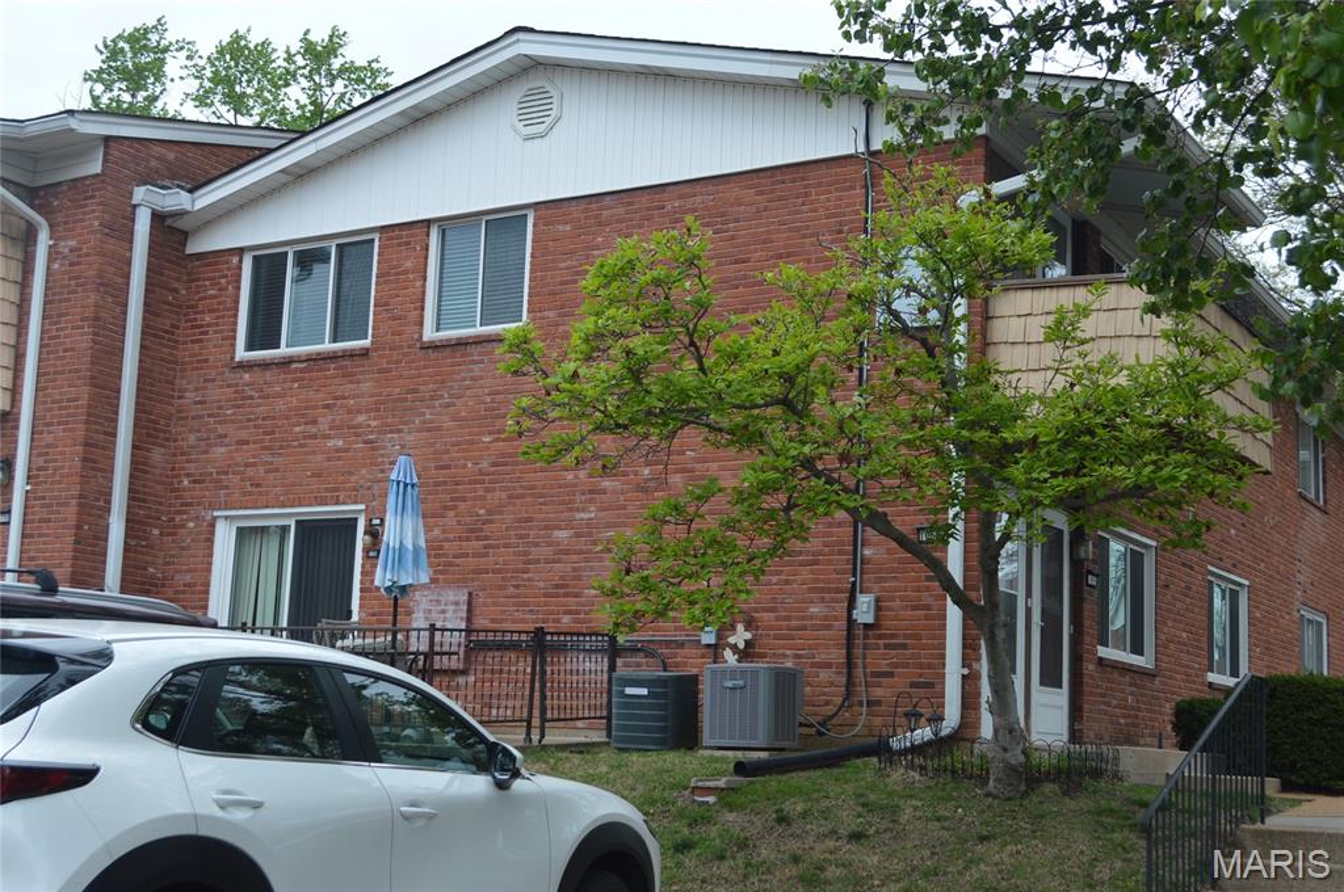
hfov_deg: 41.2
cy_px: 446
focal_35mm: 48
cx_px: 672
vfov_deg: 28.0
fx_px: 1790
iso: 100
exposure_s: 1/125
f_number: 5.6
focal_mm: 32
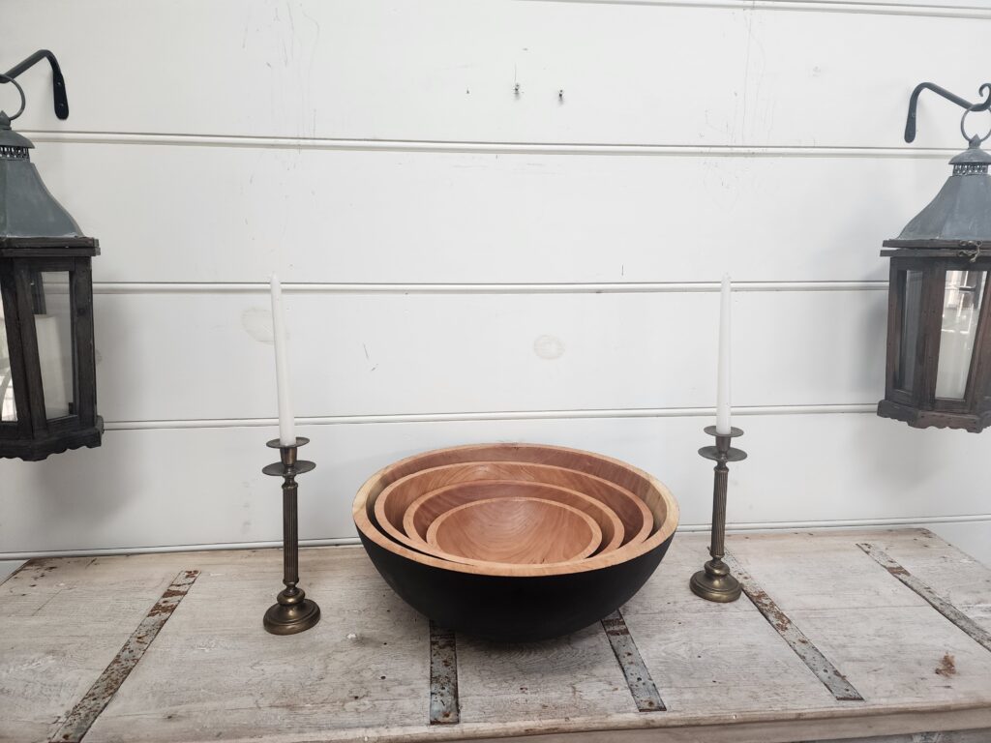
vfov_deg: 58.9
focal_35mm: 23
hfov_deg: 73.9
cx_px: 496
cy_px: 372
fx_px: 658
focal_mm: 6.4
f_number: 1.8
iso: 100
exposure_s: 1/180
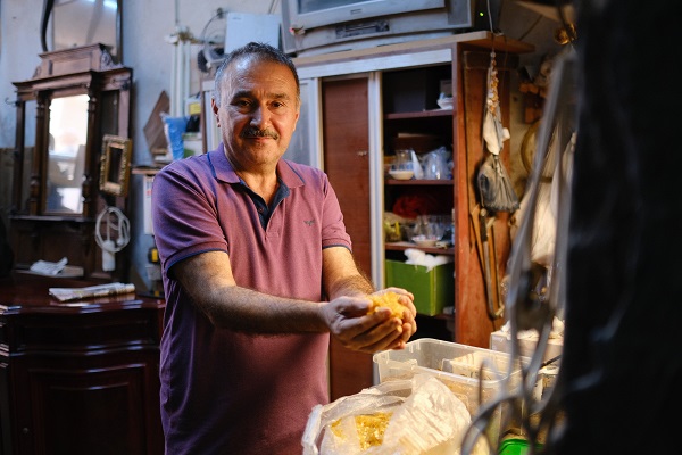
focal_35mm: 35
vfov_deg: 37.9
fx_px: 663
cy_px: 228
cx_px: 341
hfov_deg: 54.4
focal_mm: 23
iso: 320
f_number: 1.4
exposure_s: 1/60
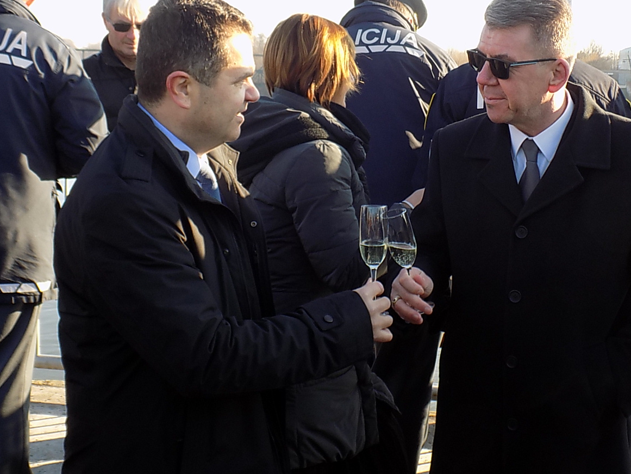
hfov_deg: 37.3
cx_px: 389
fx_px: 930
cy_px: 184
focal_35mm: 51
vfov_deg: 28.5
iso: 80
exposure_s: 1/160
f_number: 3.5
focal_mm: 6.6
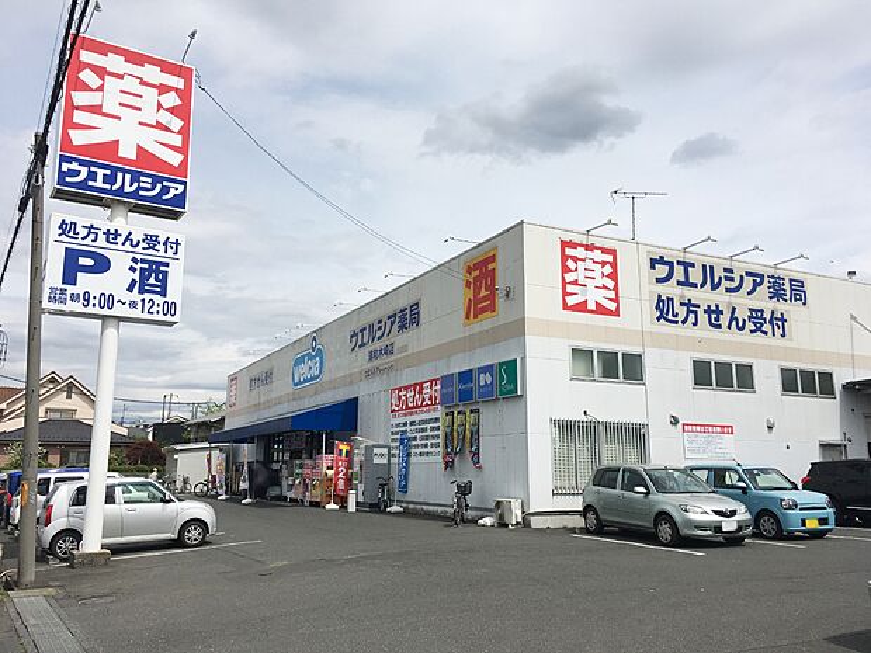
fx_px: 730
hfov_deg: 61.7
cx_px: 436
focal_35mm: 29
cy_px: 326
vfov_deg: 48.2
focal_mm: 4.15
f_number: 2.2
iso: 25
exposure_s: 1/3077
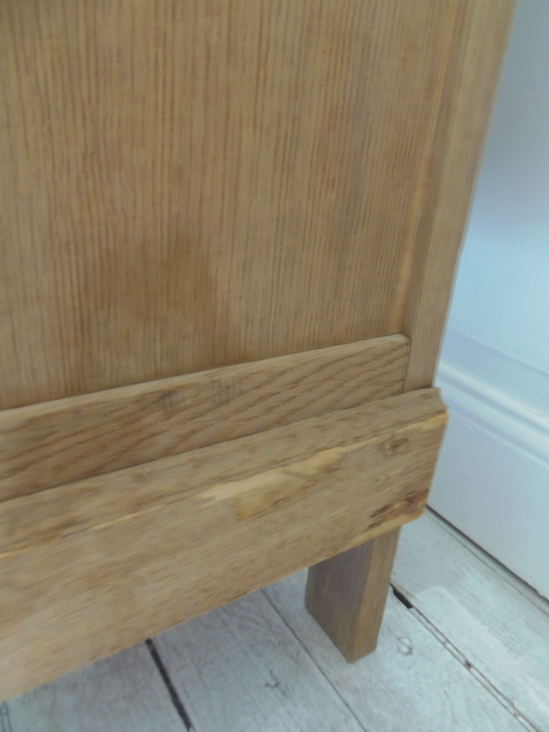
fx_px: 508
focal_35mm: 24
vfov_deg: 71.6
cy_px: 366
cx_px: 274
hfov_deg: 56.8
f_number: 2.9
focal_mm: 4.3
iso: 200
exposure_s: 1/3
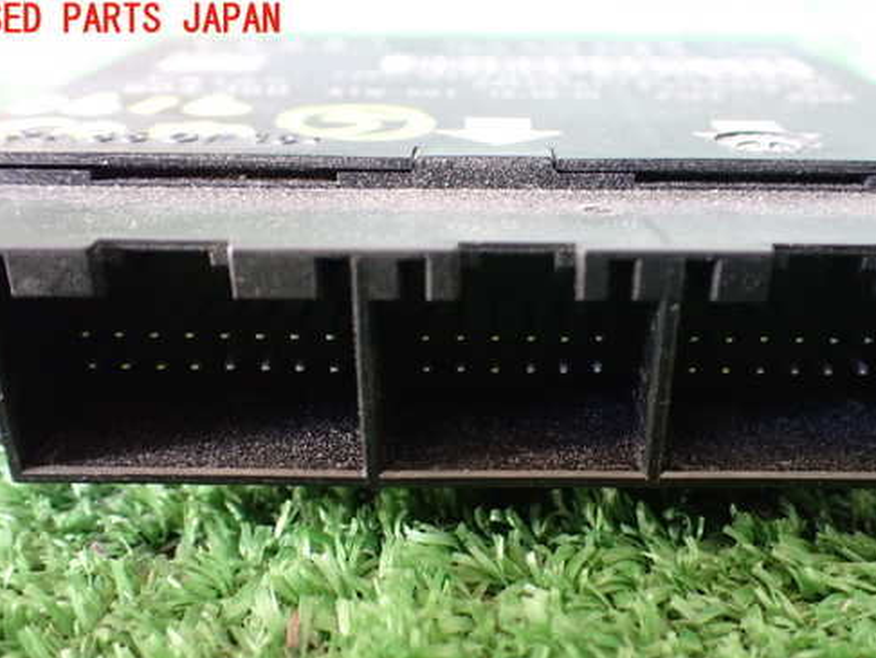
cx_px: 494
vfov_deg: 38.5
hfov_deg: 50.0
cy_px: 404
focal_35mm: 37
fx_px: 937
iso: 800
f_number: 2.3
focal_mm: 5.4
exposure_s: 1/30
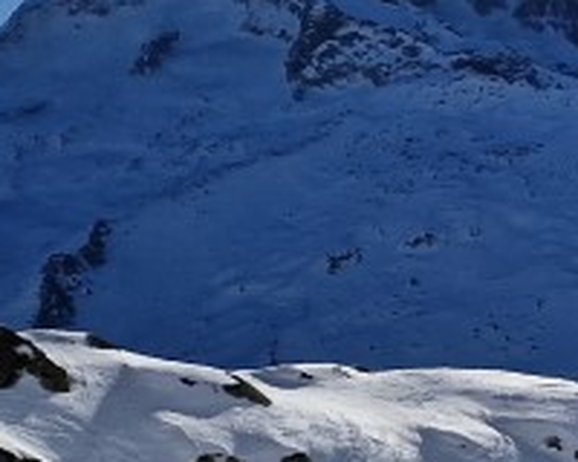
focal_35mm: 115
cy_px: 295
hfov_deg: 12.7
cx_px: 1410
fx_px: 1967
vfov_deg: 13.4
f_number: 1.8
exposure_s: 1/6048
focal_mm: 5.4
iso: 50
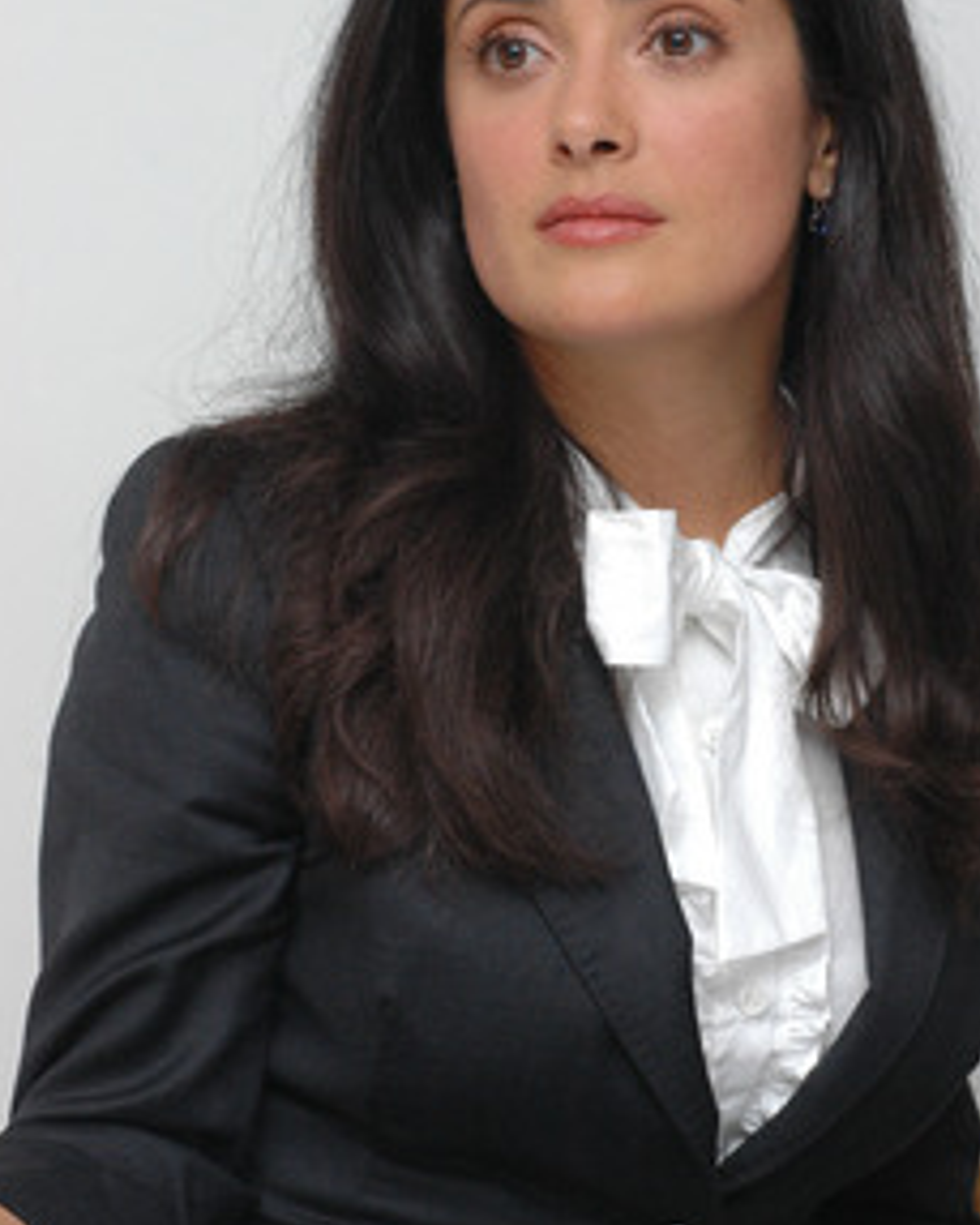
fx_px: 6559
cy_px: 595
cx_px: 556
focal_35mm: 181
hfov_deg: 8.5
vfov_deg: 10.7
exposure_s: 1/1250
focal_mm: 92
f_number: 8
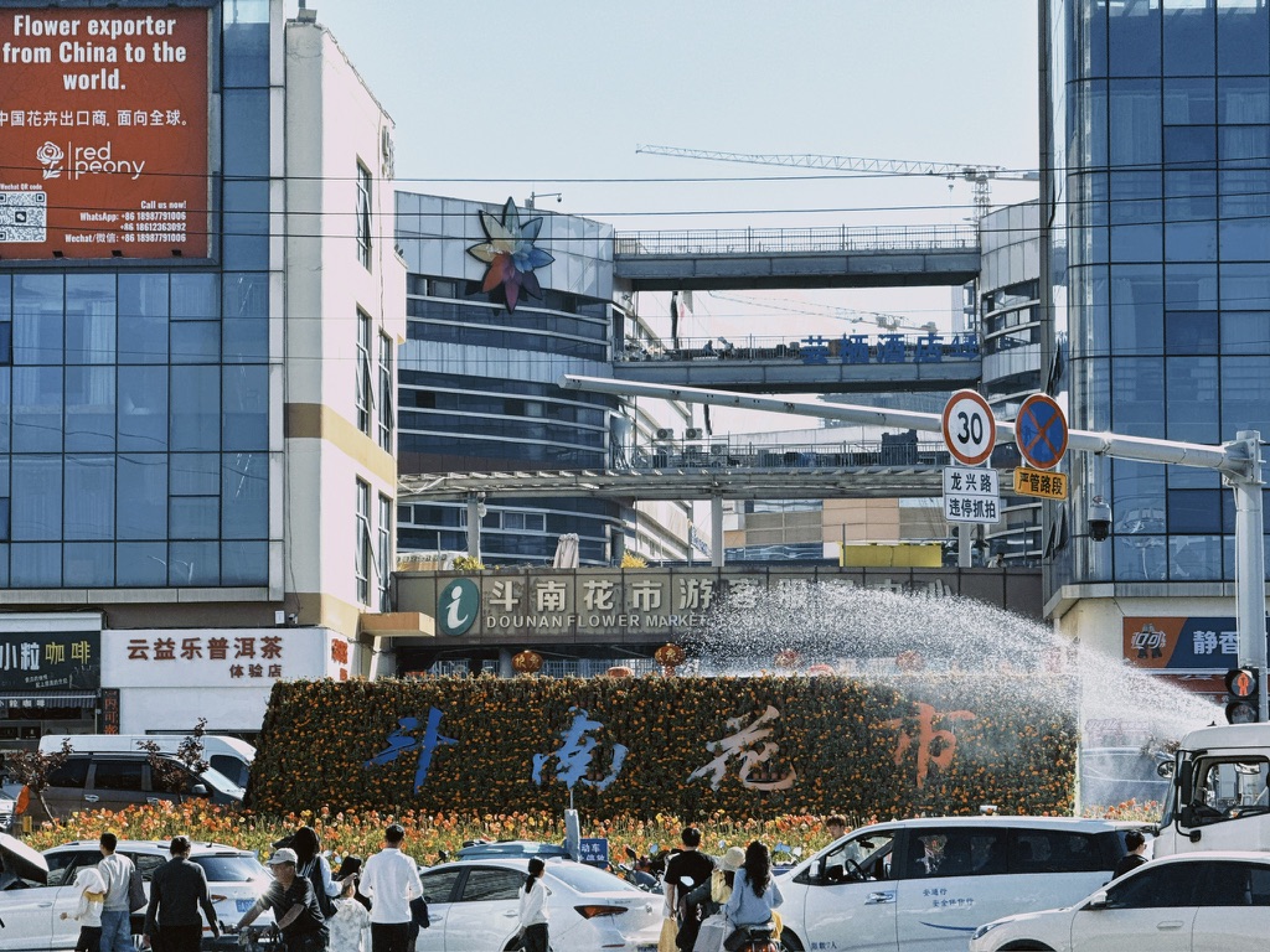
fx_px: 4403
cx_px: 635
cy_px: 476
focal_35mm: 120
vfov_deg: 12.3
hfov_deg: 16.4
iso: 50
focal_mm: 15.66
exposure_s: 1/1248
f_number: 2.8
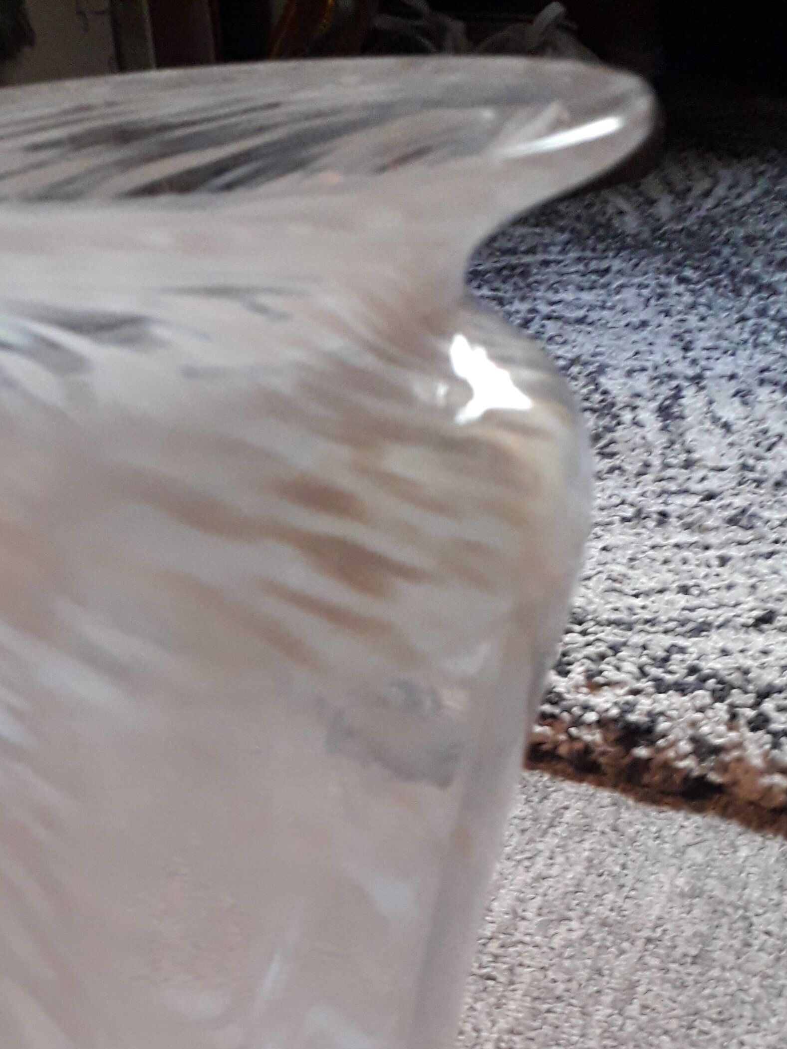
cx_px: 198
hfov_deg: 27.2
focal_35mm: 53
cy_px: 1028
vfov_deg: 33.4
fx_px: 1607
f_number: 1.9
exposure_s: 1/25
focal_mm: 3.6
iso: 200
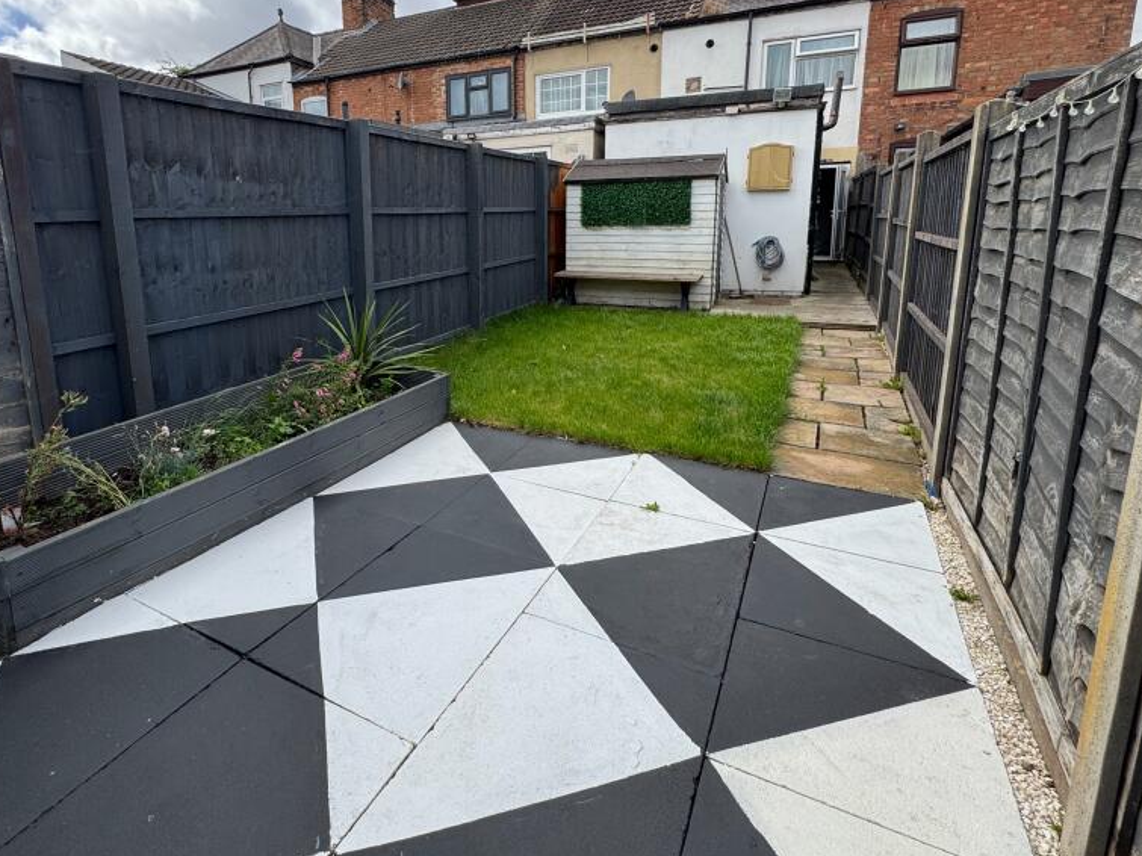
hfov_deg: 83.7
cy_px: 328
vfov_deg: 67.7
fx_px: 627
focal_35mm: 19
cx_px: 463
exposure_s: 1/615
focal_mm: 2.22
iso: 40
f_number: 2.2
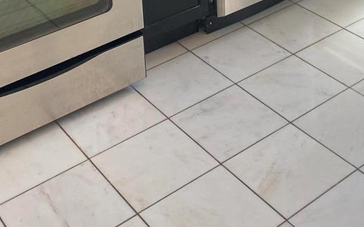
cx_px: 243
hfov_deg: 31.3
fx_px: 645
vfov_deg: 17.5
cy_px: -133
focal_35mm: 65
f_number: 1.8
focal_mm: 4.25
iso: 64
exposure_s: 1/120
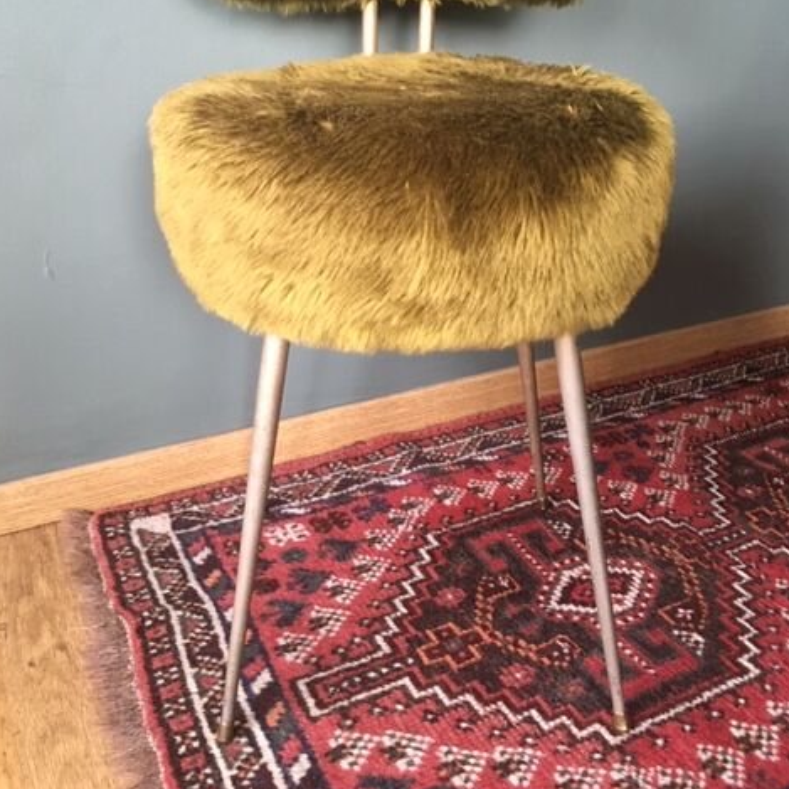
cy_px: 267
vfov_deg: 46.5
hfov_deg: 47.2
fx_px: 903
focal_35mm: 35
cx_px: 395
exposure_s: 1/33
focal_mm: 4.15
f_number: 2.2
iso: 200
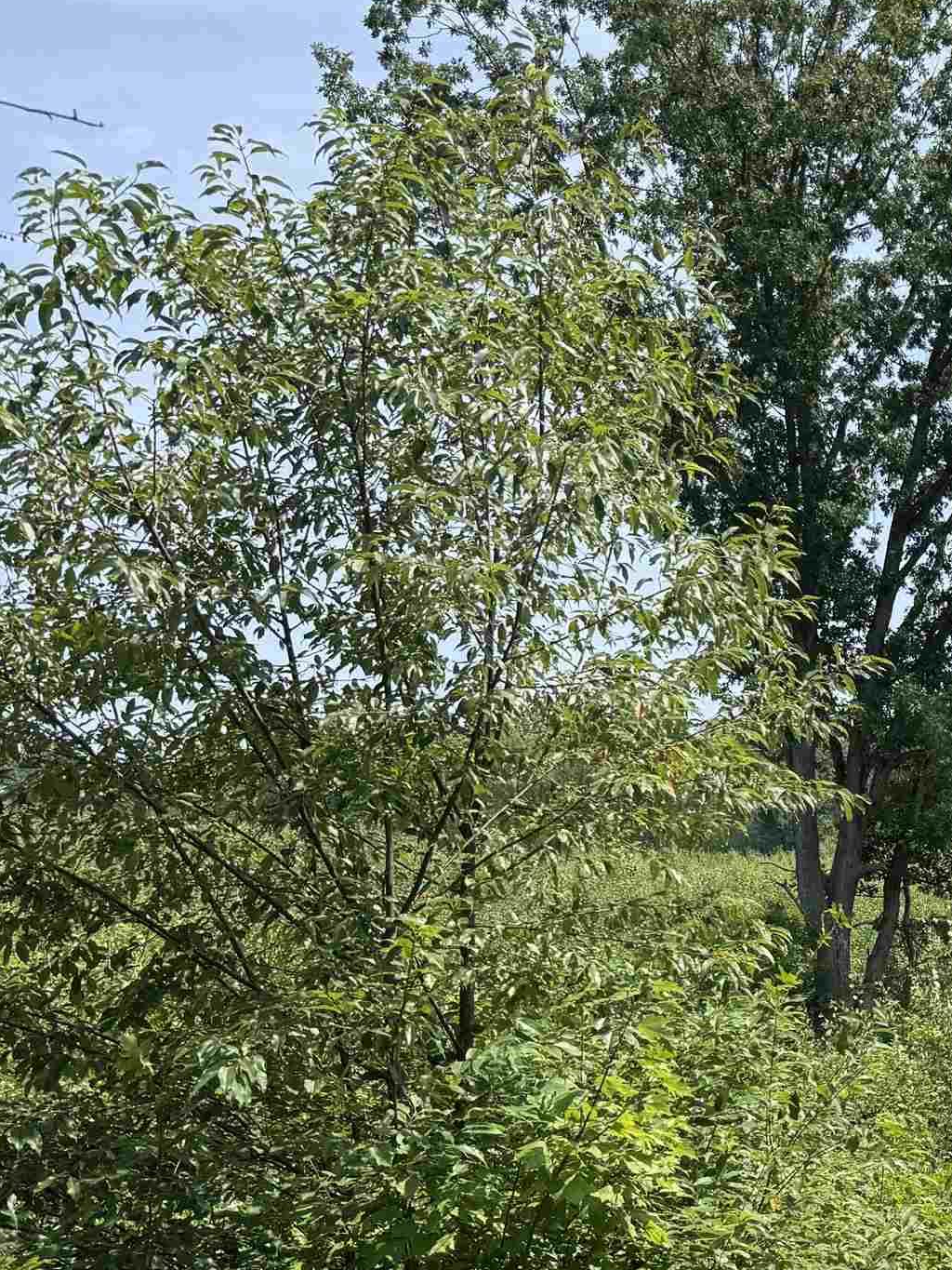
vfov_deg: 34.8
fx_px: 1980
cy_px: 942
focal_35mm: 54
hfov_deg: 22.8
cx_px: 1368
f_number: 1.78
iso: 80
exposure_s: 1/2415
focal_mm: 6.76
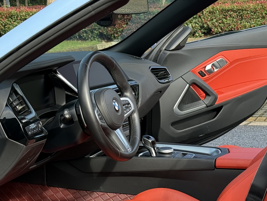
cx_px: 141
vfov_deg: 16.2
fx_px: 702
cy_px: 129
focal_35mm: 91
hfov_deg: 21.5
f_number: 1.78
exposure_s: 1/906
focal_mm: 6.76
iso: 80
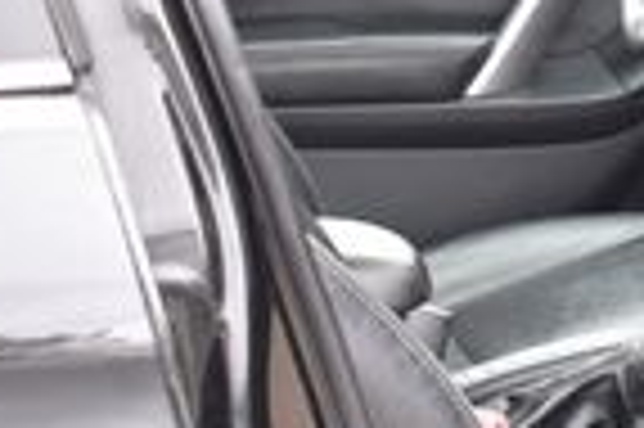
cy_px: 144
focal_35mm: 174
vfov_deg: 7.9
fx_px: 3109
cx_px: 941
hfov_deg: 11.4
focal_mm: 26
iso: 800
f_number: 4
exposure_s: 1/125
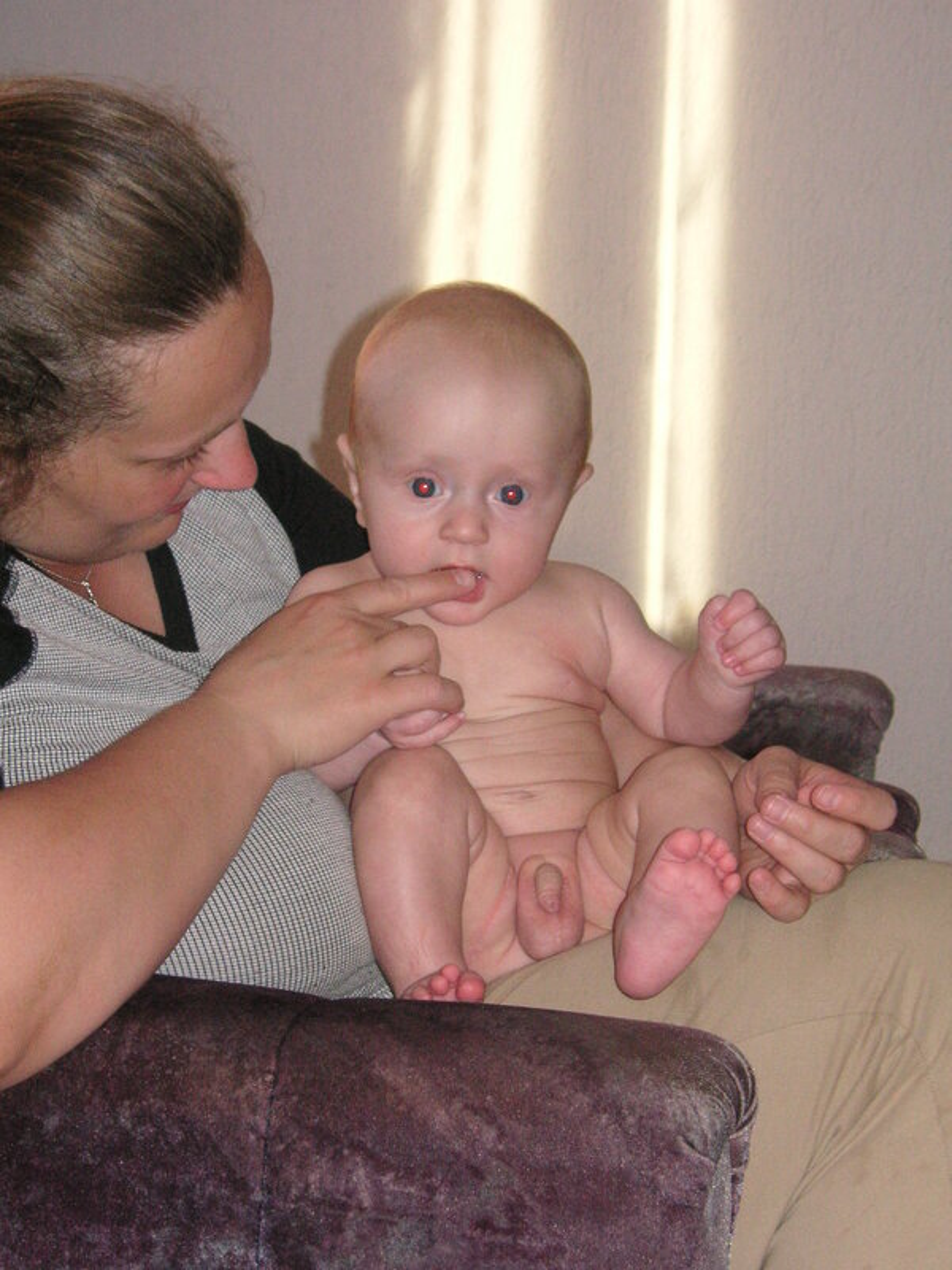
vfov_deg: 20.7
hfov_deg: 15.6
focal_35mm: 95
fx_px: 3484
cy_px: 635
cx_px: 476
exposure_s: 1/90
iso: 160
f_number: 4.9
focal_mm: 15.7
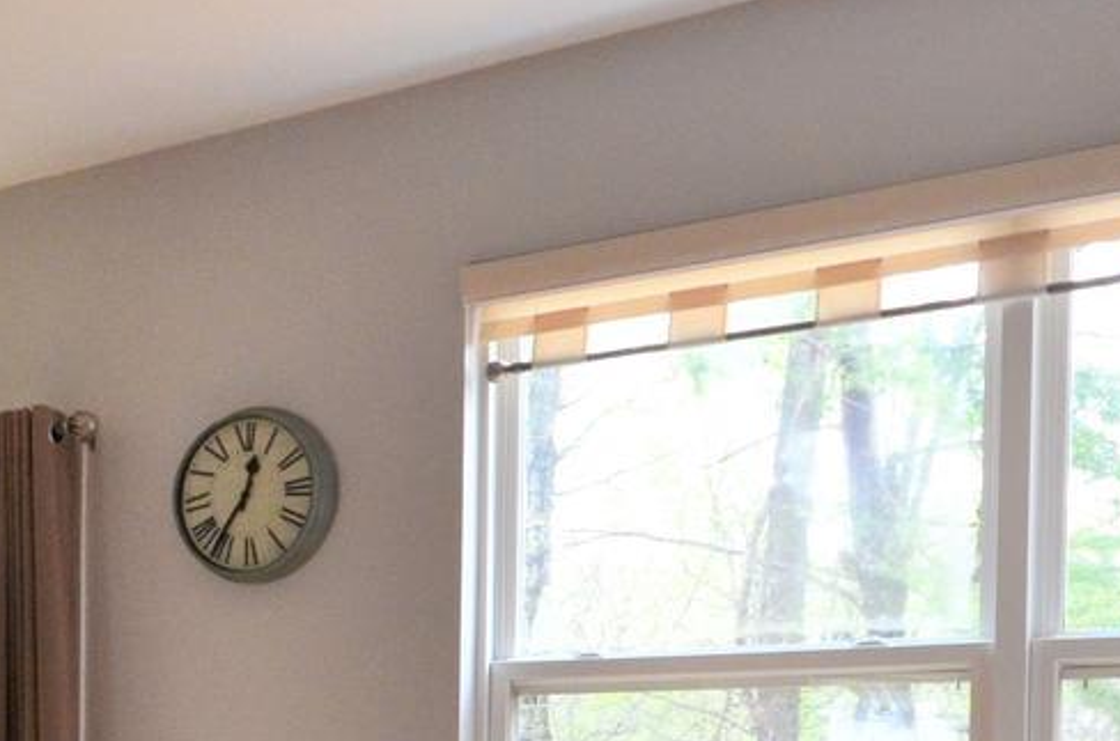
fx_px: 1956
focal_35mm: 63
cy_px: 835
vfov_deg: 20.4
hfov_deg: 27.4
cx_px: -282
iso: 800
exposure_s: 1/40
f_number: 7.1
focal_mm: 10
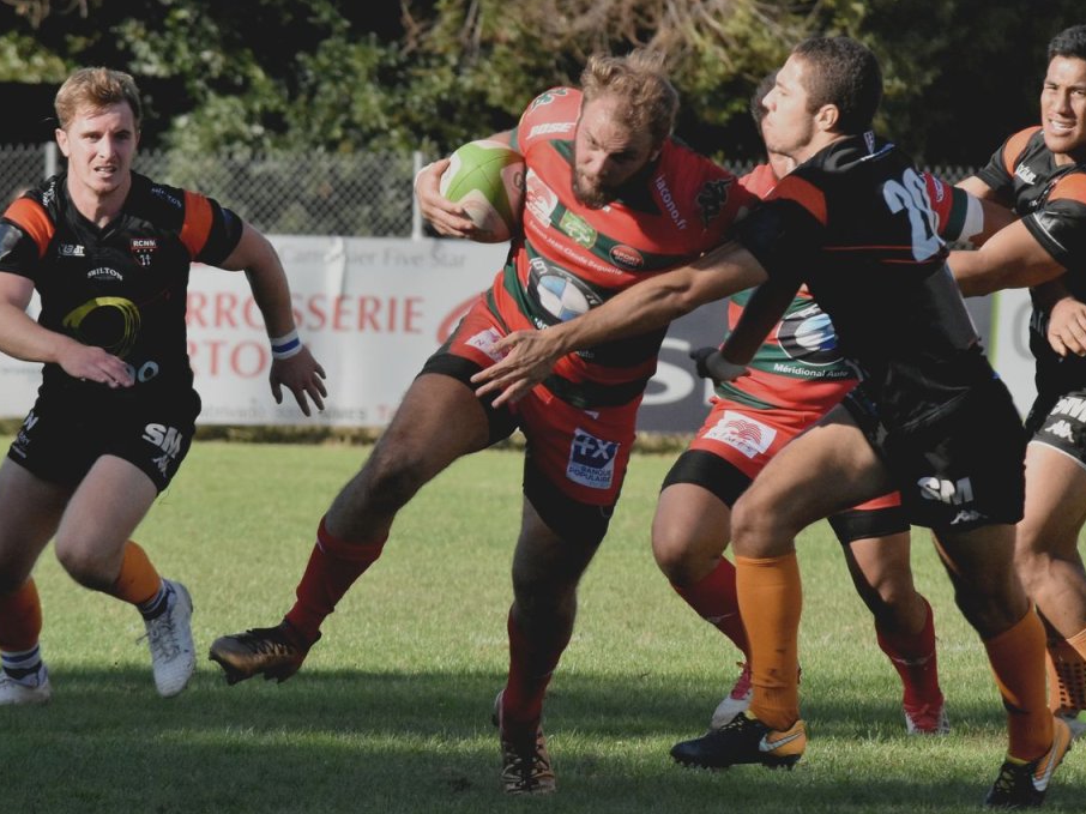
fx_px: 15337
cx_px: 566
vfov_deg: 3.0
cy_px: 408
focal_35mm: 489
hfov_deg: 4.1
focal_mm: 300
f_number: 11
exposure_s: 1/1600
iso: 1600
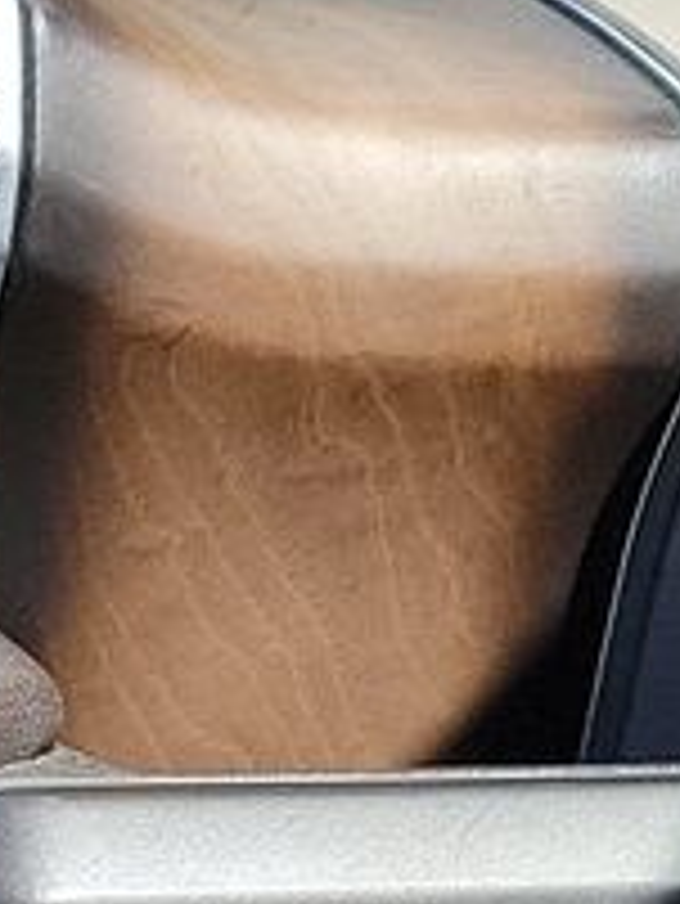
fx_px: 4997
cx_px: -1292
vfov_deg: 9.9
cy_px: 1574
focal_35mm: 191
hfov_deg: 7.0
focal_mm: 6.7
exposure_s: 1/629
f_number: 1.8
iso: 50
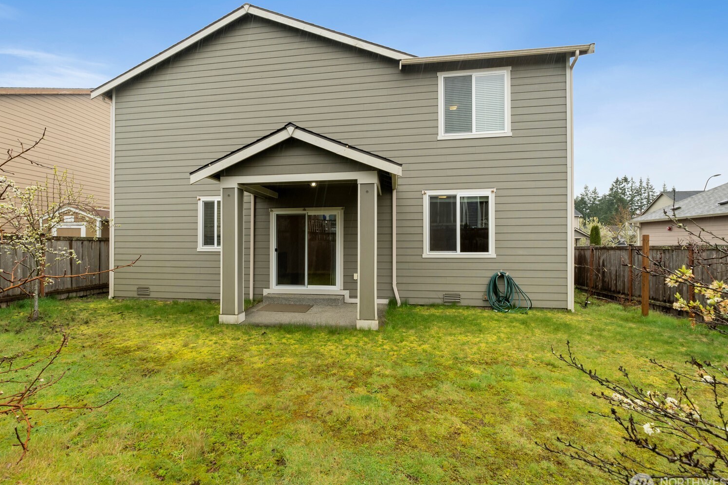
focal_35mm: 18
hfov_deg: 90.3
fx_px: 361
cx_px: 335
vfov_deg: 67.8
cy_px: 229
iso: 400
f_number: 9
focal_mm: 10.5
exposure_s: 1/40
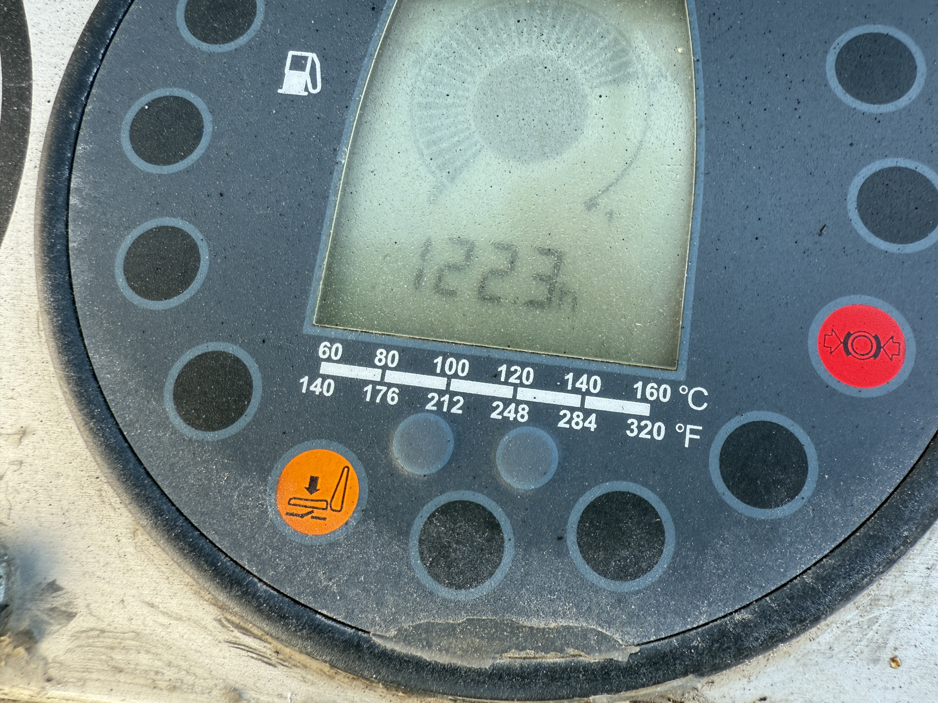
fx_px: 650
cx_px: 469
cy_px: 352
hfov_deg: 71.6
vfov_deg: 56.8
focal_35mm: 24
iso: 40
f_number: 2.2
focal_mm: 2.22
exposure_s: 1/99
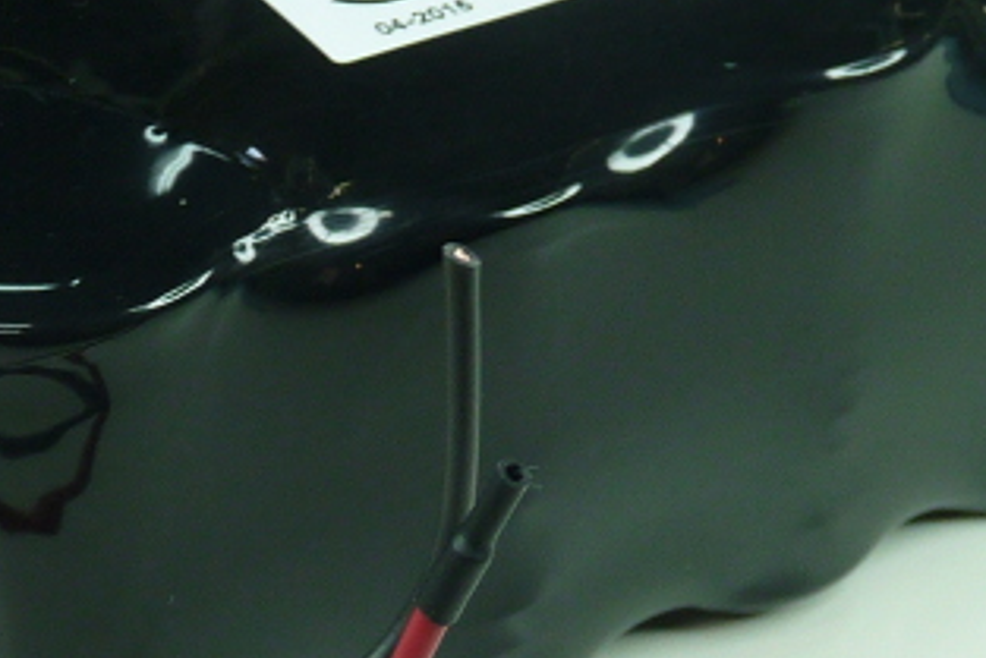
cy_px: 356
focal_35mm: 102
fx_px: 2795
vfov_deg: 13.4
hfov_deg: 19.9
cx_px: 324
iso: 100
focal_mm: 4.8
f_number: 2.8
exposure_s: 1/50
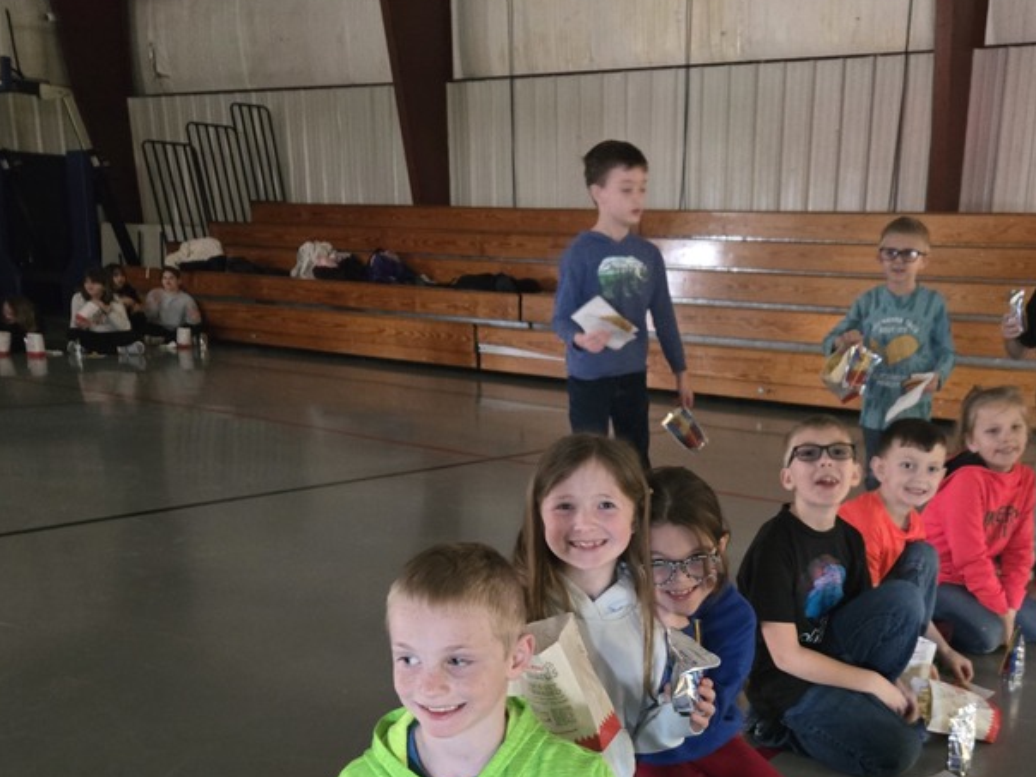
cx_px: 736
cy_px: 605
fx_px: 1167
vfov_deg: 35.8
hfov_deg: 46.7
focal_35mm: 39
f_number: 1.8
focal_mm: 5.4
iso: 1600
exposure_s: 1/40
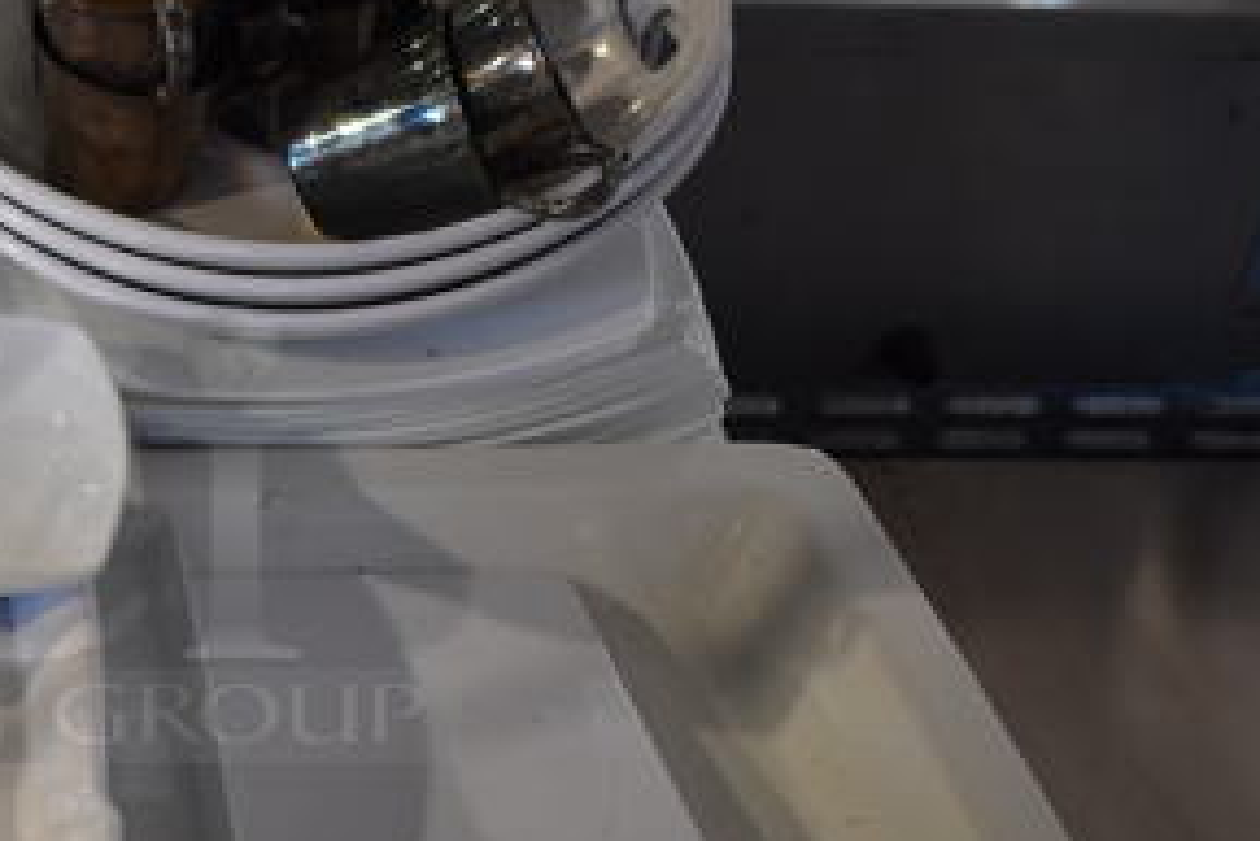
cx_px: -22
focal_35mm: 57
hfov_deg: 32.1
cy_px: 532
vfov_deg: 23.7
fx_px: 1996
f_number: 3.5
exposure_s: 1/125
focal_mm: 18
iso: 800
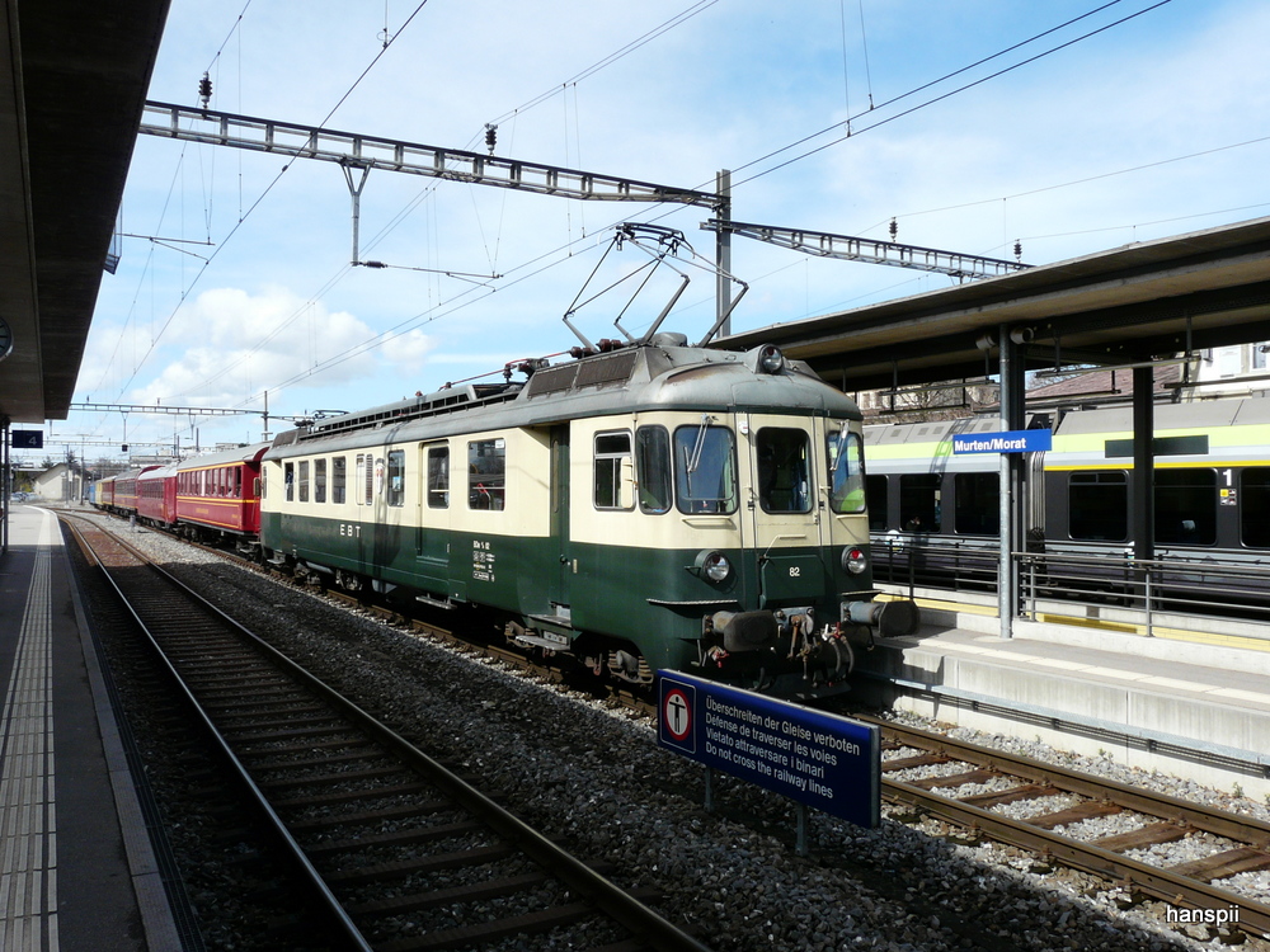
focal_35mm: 28
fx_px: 1027
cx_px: 635
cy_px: 476
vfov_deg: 49.7
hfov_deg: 63.4
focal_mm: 4.6
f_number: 5.6
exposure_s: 1/320
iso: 100
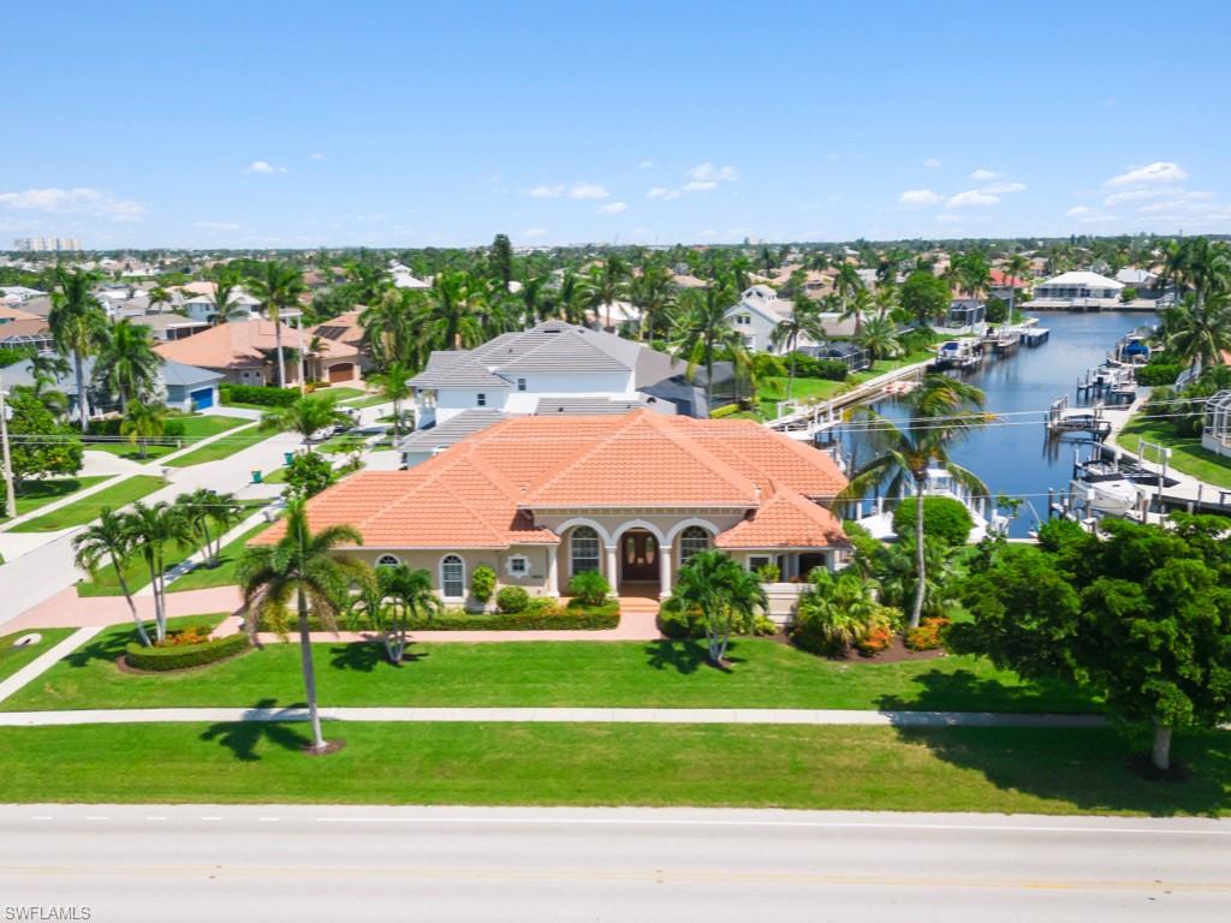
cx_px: 616
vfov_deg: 56.8
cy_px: 462
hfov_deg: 71.6
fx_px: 853
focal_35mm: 24
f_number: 1.7
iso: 100
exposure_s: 1/5000
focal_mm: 6.72
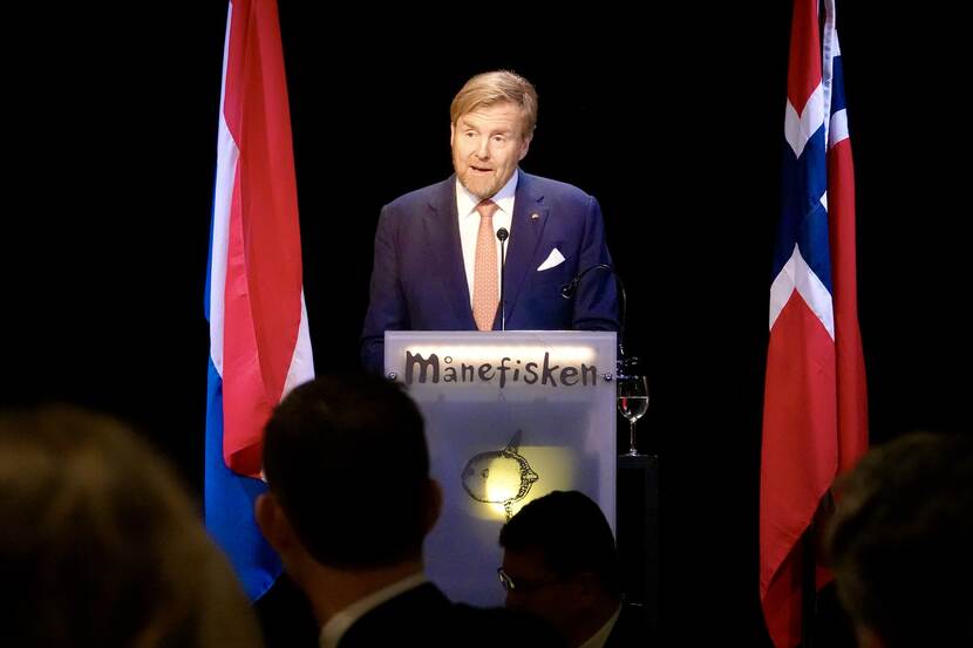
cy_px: 324
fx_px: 4594
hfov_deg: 12.1
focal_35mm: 170
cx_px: 486
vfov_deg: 8.1
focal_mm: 62.39
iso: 3200
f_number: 4
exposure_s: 1/80
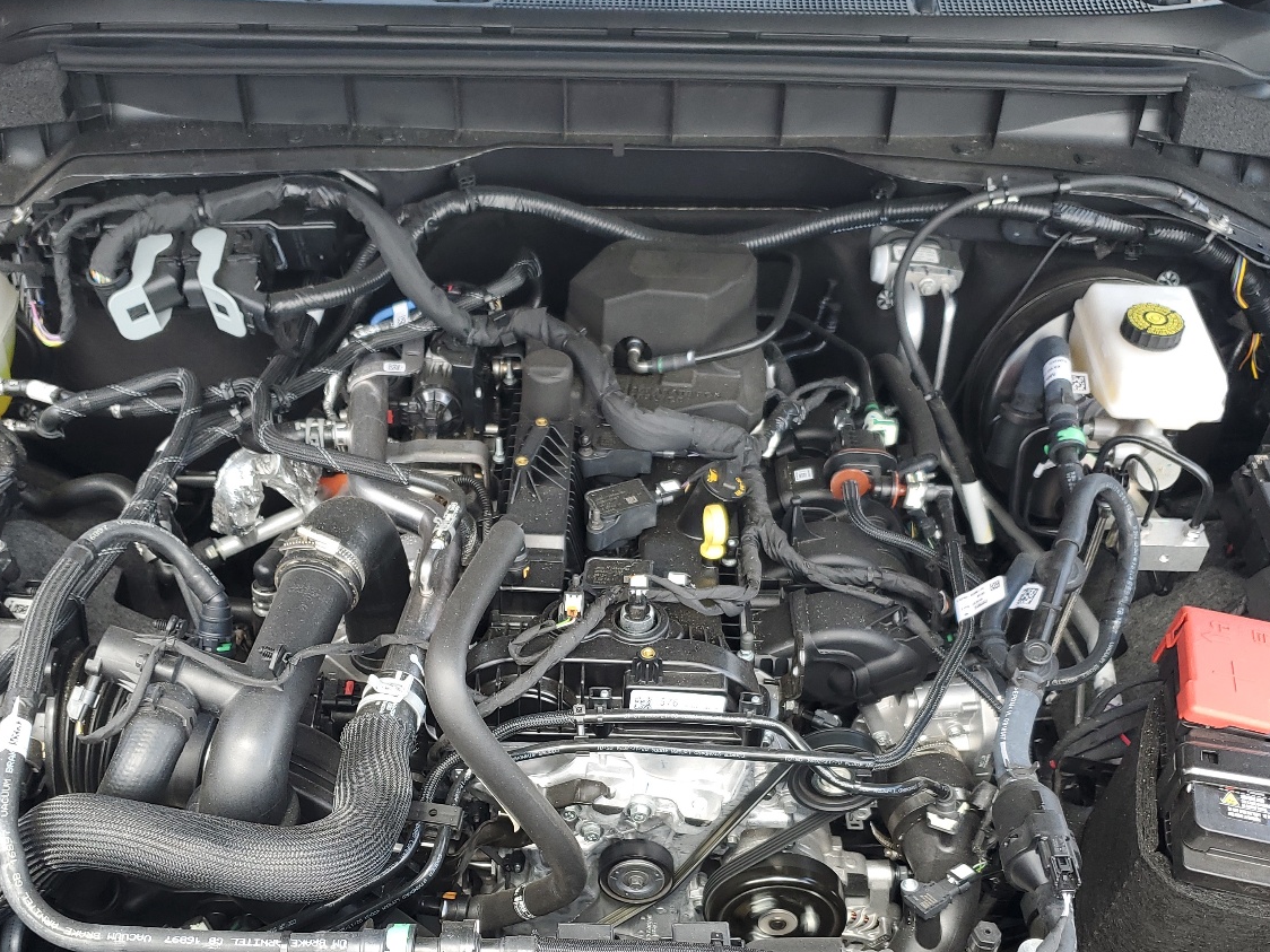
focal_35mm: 37
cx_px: 617
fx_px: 1357
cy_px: 654
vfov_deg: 38.1
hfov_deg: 50.1
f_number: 1.5
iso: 50
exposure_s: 1/208
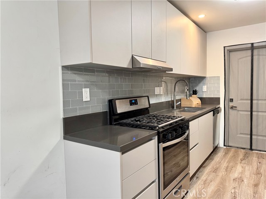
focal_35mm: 24
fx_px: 184
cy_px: 100
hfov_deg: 71.6
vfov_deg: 56.8
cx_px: 133
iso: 250
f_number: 1.78
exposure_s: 1/60
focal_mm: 6.76
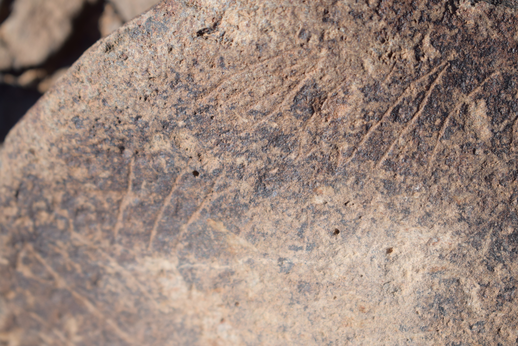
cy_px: 173
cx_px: 259
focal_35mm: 82
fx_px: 1187
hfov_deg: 24.6
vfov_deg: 16.6
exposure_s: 1/1000
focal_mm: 55
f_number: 5.6
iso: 200
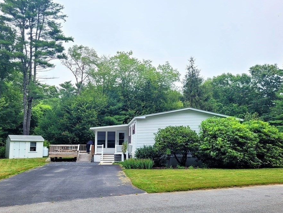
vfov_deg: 46.7
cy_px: 119
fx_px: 245
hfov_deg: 59.8
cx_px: 129
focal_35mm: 30
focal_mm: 5.4
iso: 40
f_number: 1.8
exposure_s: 1/748
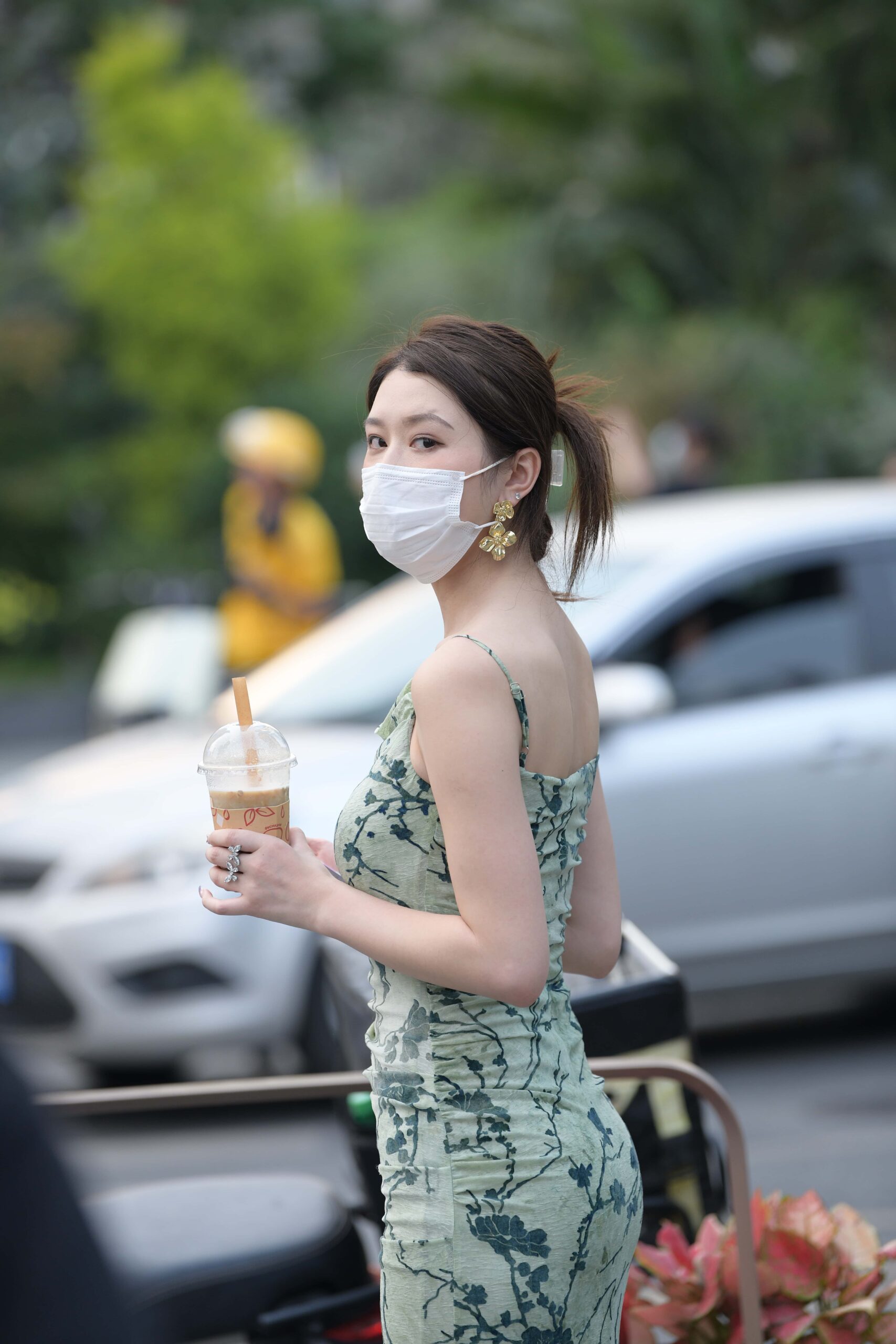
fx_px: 6532
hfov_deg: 7.8
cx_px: 448
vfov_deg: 11.7
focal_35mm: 175
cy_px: 672
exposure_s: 1/640
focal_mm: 175
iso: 500
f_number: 3.5
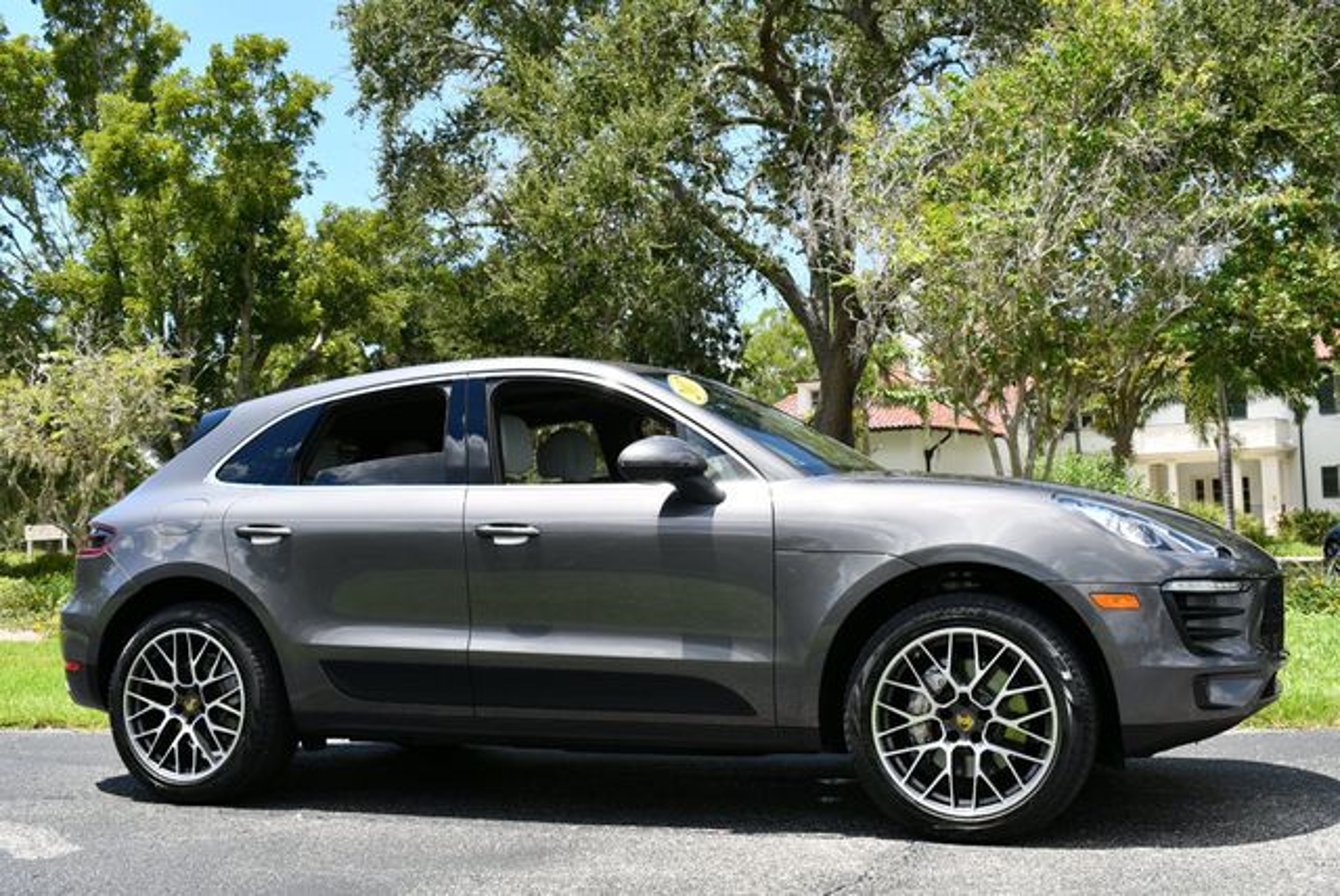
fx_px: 1490
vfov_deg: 33.5
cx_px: 670
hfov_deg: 48.4
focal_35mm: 40
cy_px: 448
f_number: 8
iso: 140
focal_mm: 20
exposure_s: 1/250
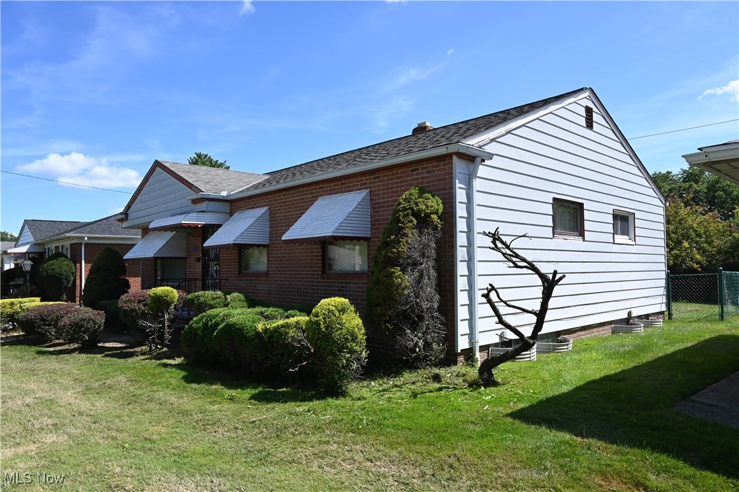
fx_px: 493
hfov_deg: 73.7
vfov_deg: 53.1
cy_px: 246
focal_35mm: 24
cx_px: 370
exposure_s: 1/320
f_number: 6.3
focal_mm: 16
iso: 100
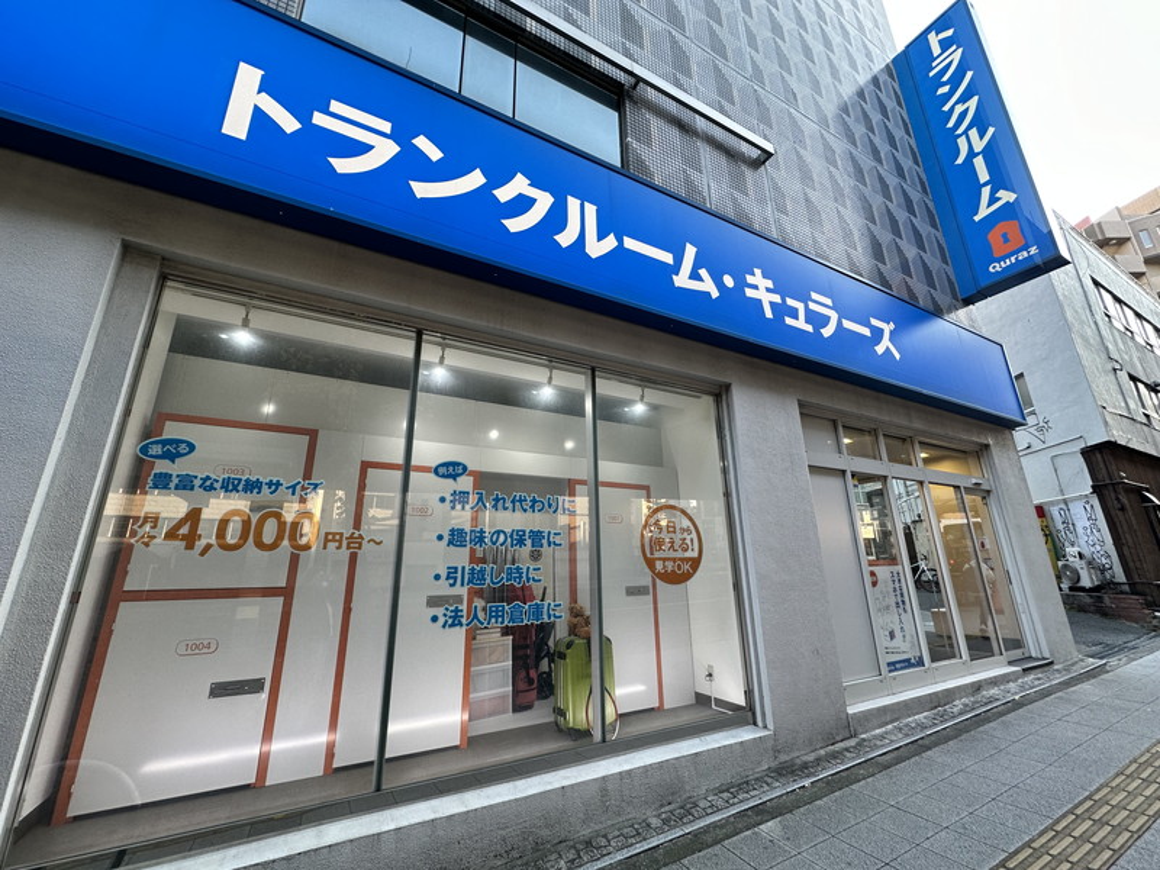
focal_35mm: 14
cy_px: 435
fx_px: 469
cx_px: 580
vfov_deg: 85.7
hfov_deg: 102.1
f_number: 2.2
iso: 100
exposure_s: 1/100
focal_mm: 2.22
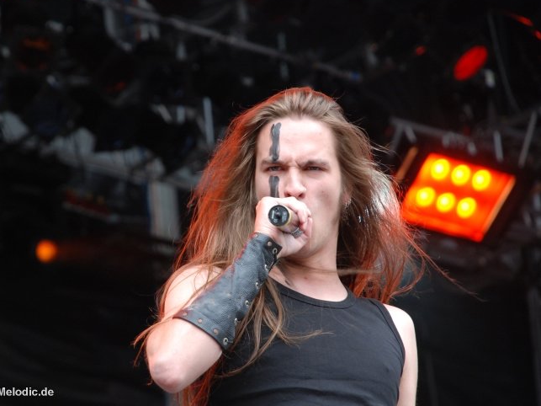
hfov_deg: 8.4
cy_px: 193
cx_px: 217
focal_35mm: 235
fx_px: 3665
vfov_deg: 6.3
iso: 400
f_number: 5.6
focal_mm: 135
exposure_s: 1/125
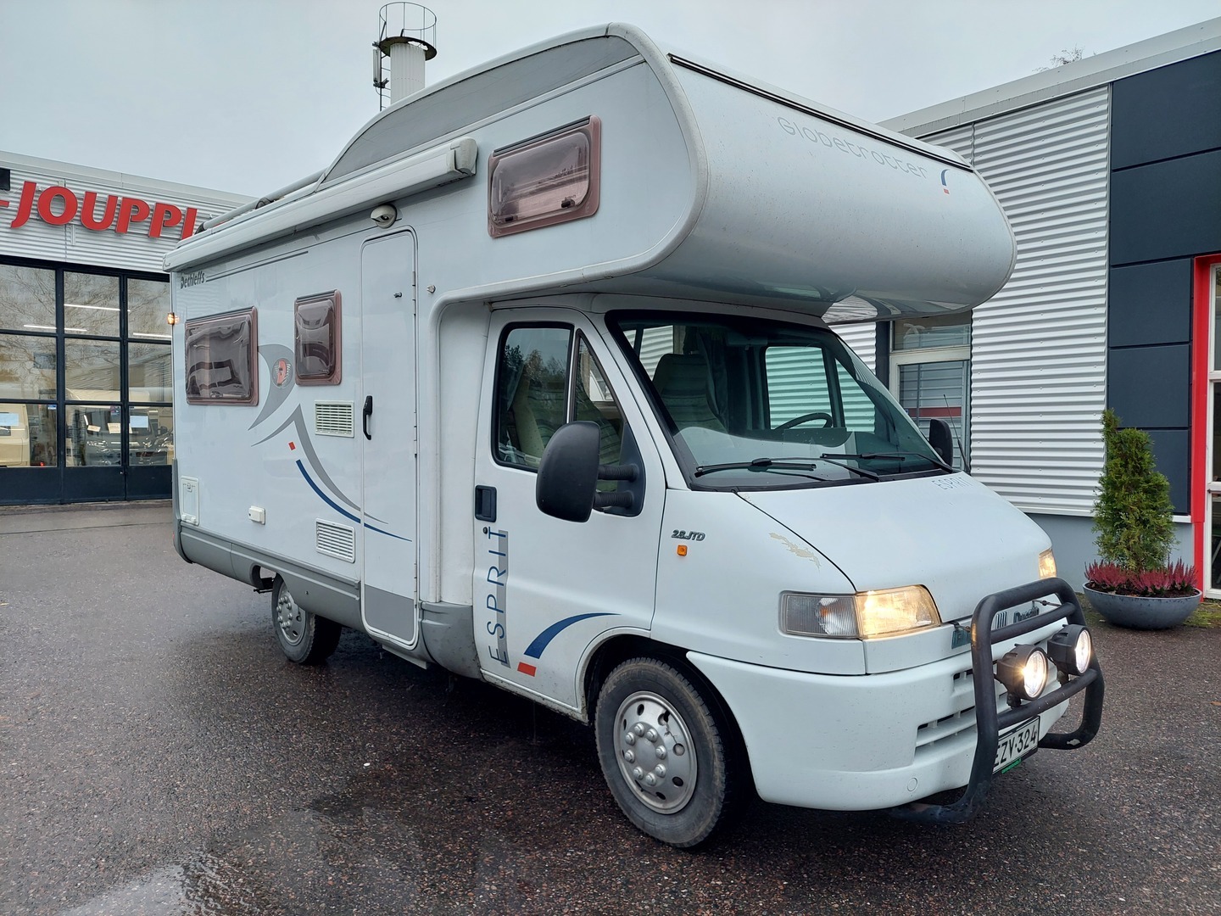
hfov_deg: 69.4
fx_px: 882
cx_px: 610
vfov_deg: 54.9
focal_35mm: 25
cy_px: 458
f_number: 1.8
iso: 64
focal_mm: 5.23
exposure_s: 1/100
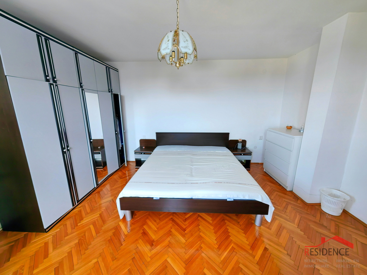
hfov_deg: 106.2
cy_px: 138
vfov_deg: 89.9
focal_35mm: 13
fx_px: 138
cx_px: 184
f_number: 2.2
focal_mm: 1.76
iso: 125
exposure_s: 1/50
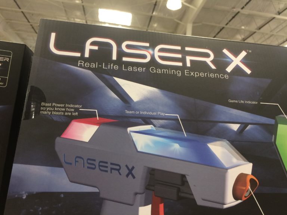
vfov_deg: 48.2
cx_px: 144
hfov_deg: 61.7
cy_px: 108
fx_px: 240
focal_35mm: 29
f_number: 2.2
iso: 64
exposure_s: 1/30
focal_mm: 4.15
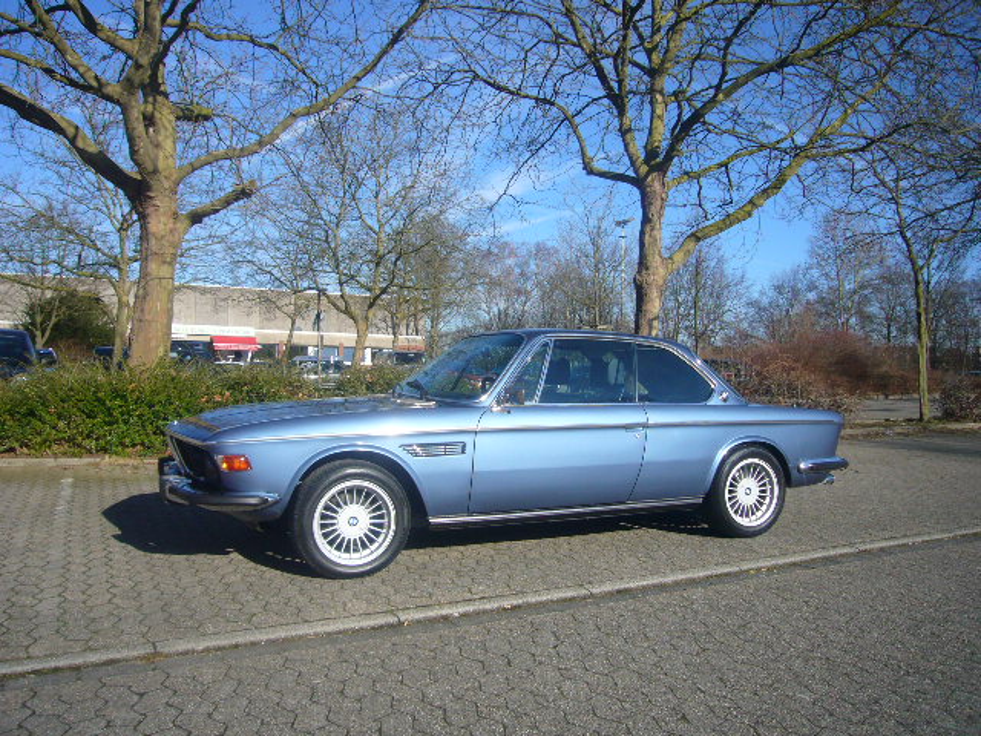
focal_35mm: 28
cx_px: 490
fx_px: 794
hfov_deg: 63.4
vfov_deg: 49.7
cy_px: 368
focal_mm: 4.6
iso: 80
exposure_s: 1/320
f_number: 5.6
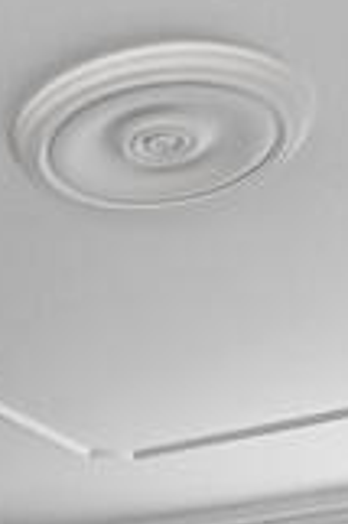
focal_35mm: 89
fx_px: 1293
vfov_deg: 18.8
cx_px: -127
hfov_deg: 14.6
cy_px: 880
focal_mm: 14
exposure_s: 1.3
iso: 400
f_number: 8
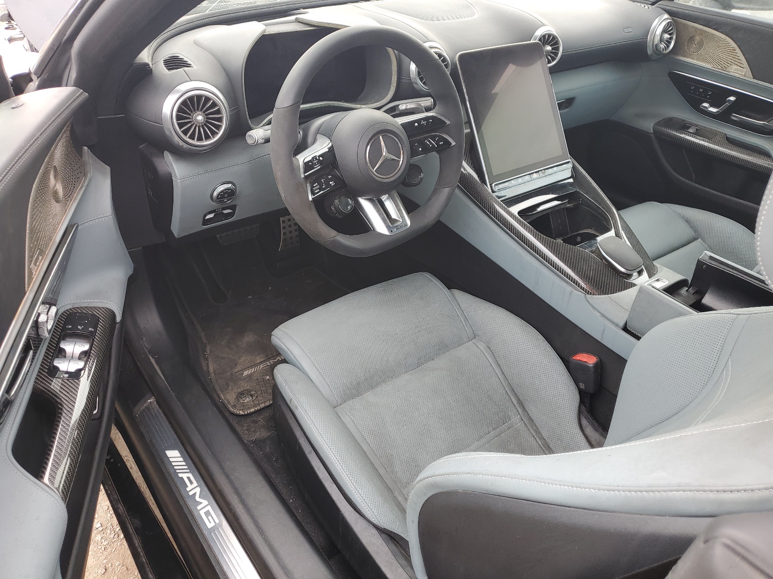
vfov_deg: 53.1
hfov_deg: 67.3
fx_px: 581
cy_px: 290
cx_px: 386
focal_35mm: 26
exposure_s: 1/167
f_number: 1.5
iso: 50
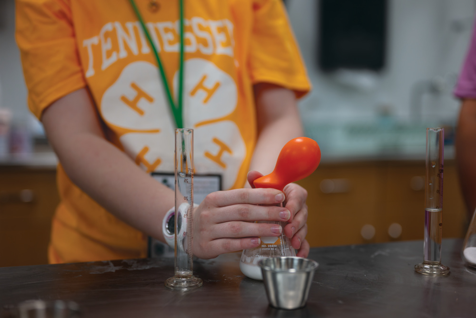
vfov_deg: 27.0
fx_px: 661
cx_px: 238
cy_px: 159
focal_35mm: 50
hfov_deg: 39.6
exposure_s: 1/250
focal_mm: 50
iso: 450
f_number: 2.2
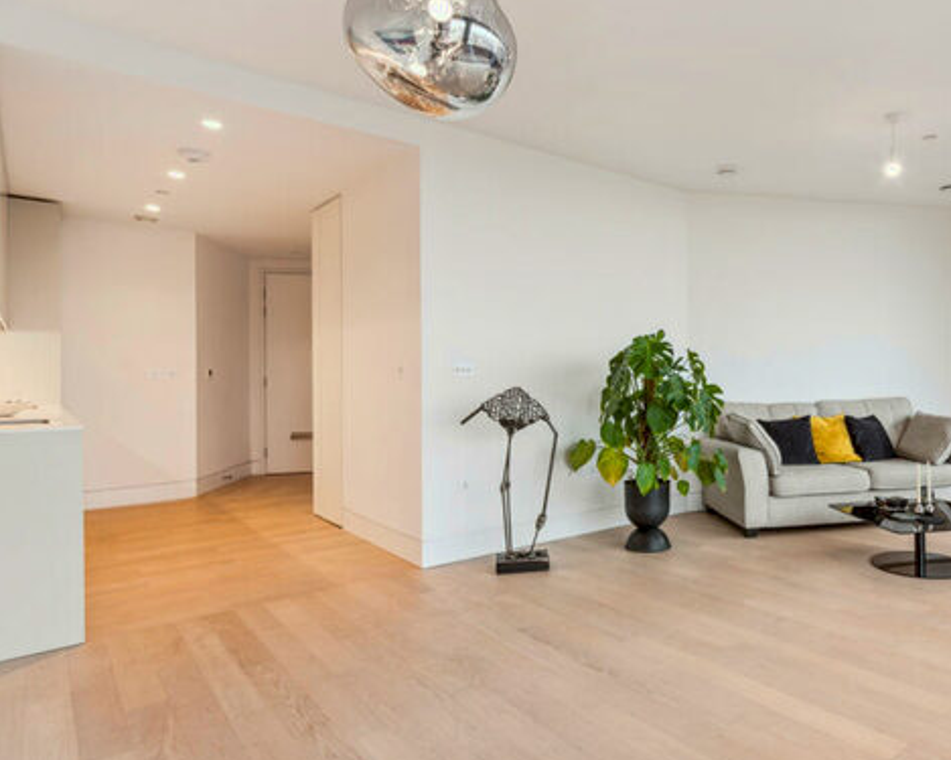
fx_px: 591
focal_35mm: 21
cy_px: 354
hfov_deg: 73.8
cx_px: 675
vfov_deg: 65.4
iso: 400
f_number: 11
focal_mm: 15
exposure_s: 1/13
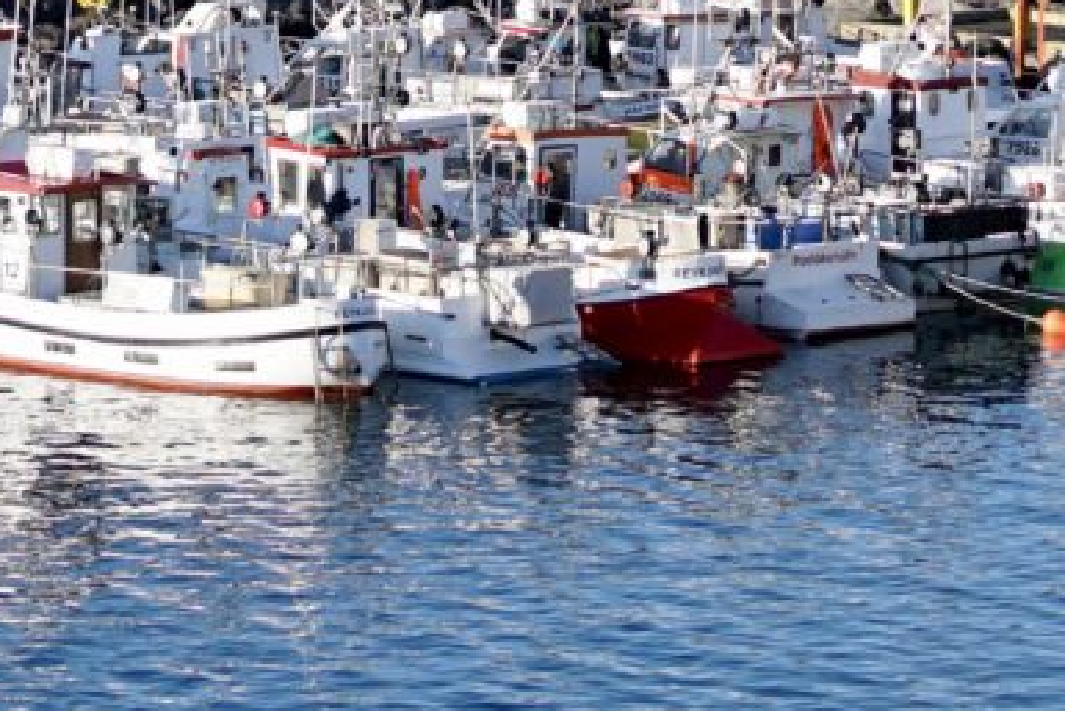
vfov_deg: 5.8
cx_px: 512
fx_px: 6895
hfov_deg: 8.8
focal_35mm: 233
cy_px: -686
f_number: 2.8
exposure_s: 1/1250
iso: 100
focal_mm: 35
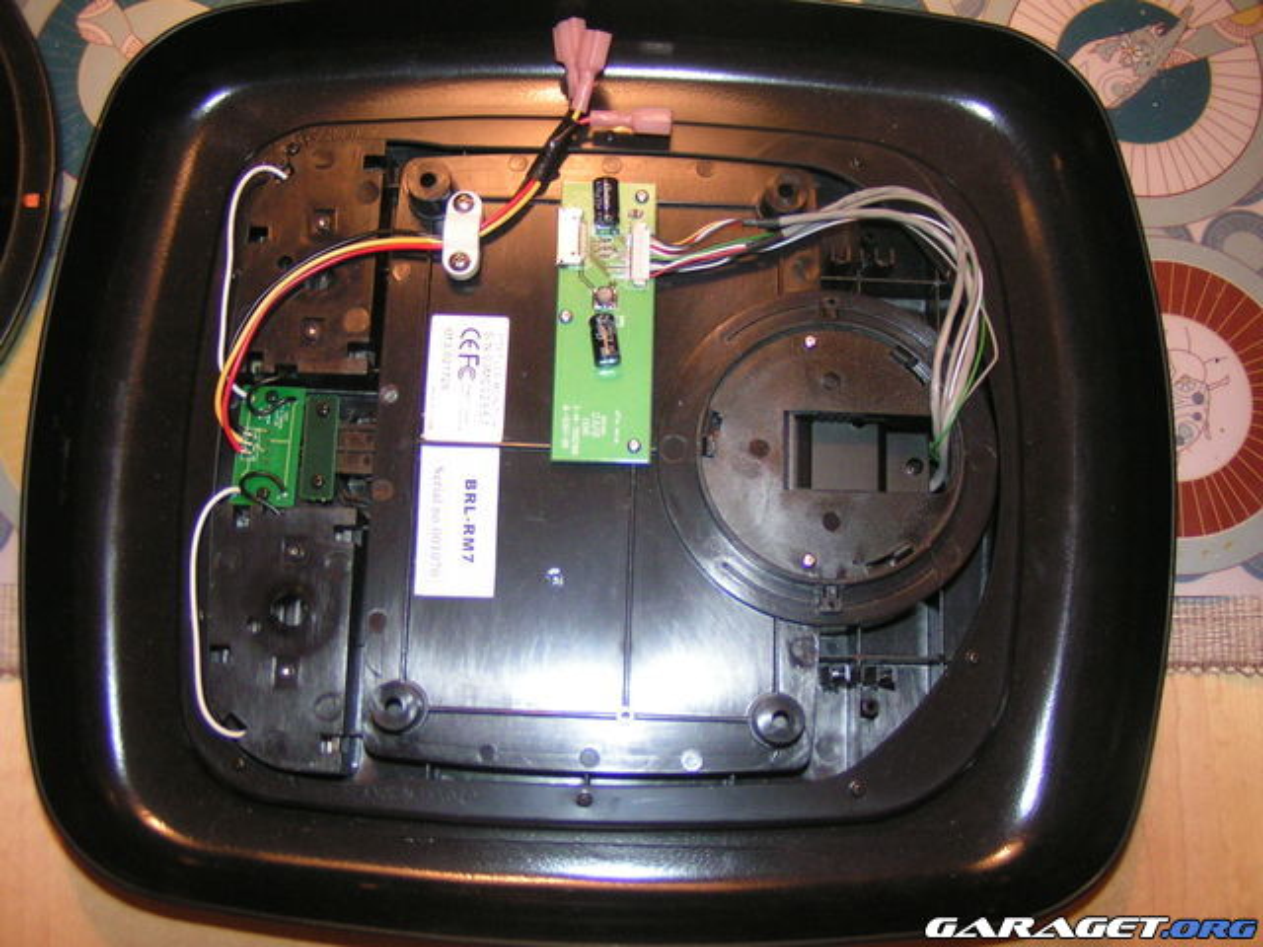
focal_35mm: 38
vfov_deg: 37.7
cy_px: 474
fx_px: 1386
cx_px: 632
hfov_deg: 49.0
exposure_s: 1/40
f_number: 2.8
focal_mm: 5.8
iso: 200
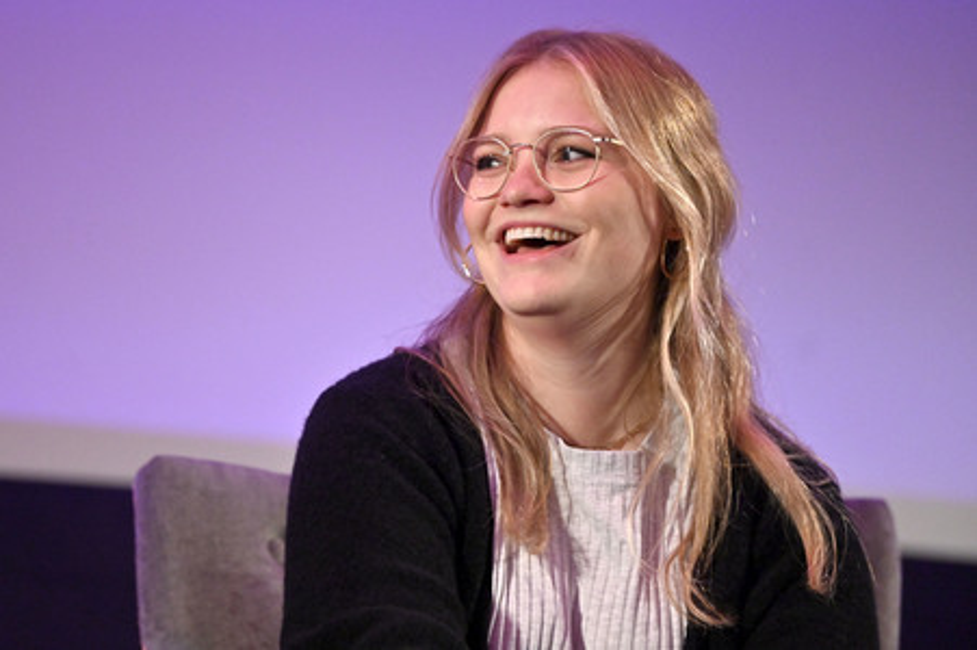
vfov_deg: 6.9
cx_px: 488
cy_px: 325
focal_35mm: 200
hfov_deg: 10.3
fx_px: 5424
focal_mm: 200
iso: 4000
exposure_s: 1/400
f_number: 2.8
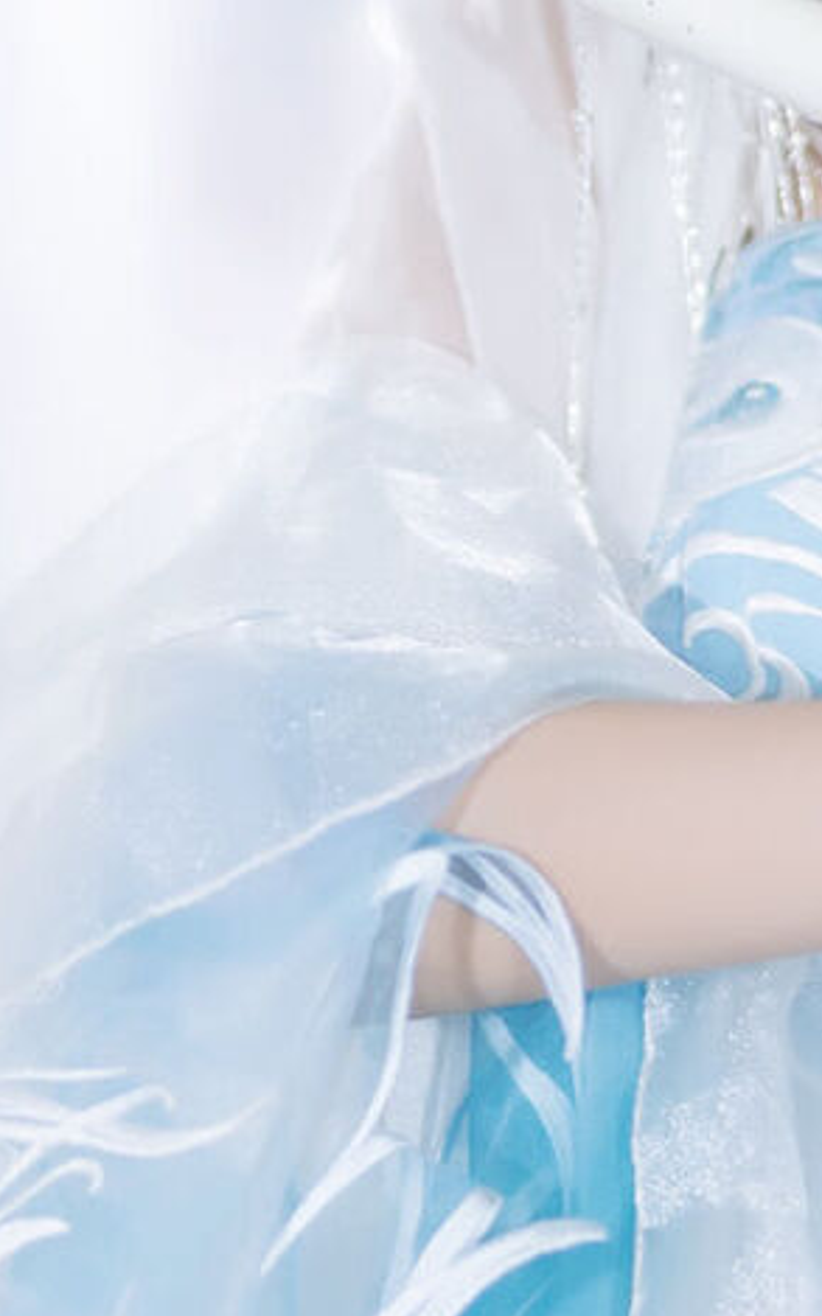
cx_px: 1420
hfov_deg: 4.5
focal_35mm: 291
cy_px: -128
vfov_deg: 7.2
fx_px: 10434
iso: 100
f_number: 1.4
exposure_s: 1/250
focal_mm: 85
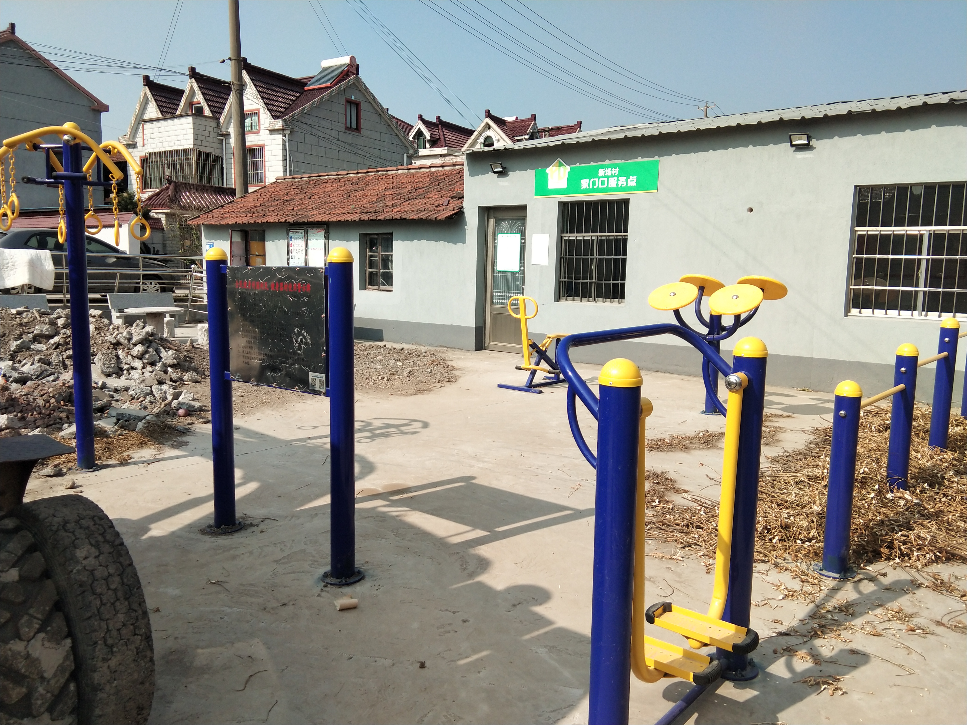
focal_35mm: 31
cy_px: 362
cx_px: 484
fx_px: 866
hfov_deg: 58.4
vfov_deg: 45.4
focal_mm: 3.69
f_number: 2.2
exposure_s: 1/1026
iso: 50
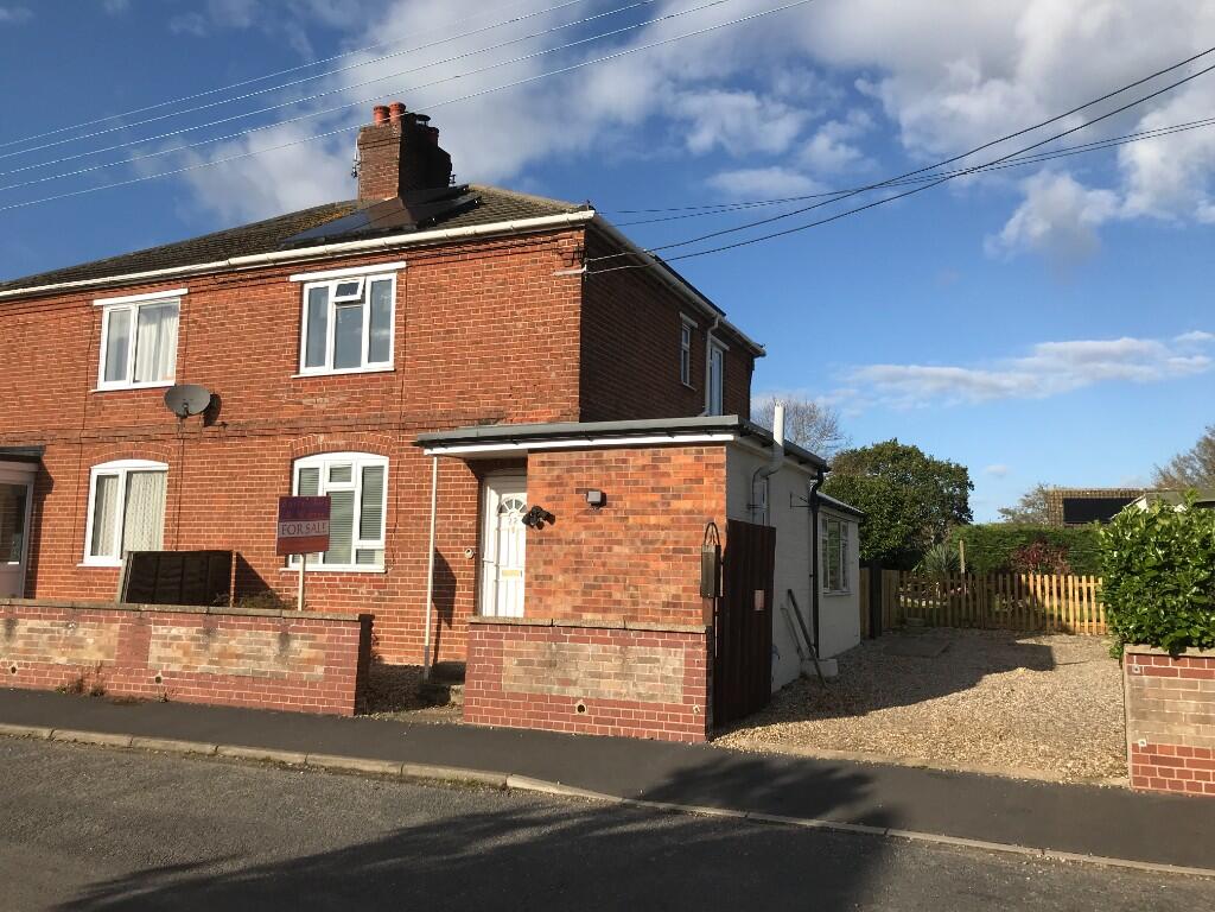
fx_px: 983
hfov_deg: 63.4
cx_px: 608
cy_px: 456
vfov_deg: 49.7
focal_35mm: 28
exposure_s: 1/2817
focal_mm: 3.99
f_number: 1.8
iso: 20
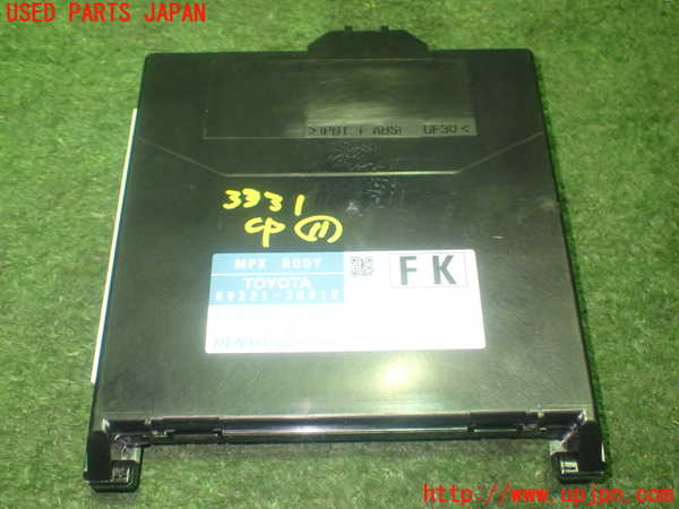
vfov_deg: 37.7
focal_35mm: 38
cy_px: 254
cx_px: 340
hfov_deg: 49.0
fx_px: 745
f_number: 2.7
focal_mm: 6.83
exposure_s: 1/40
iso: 800
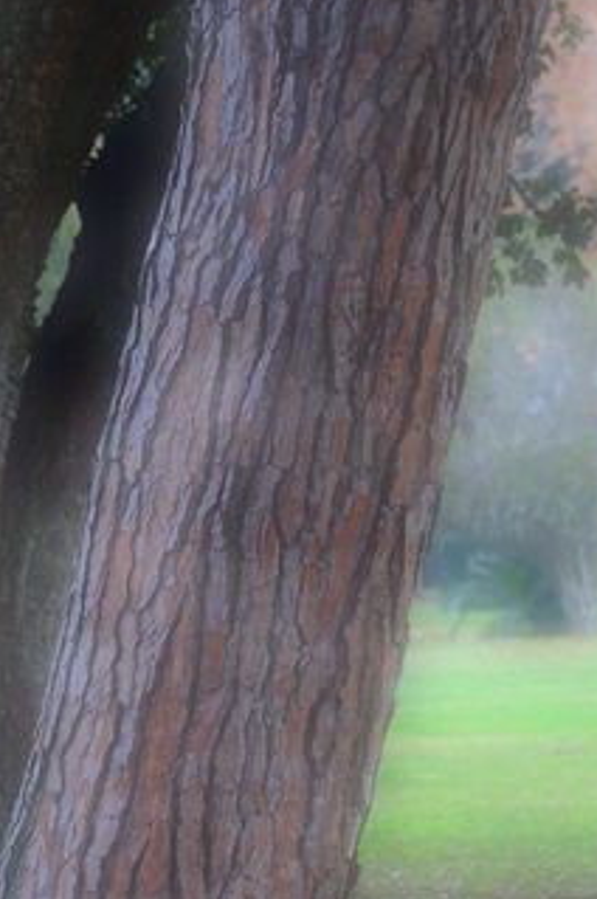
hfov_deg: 4.3
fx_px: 7977
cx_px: 110
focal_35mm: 320
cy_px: 406
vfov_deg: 6.4
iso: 200
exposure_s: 1/60
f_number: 5.6
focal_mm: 170
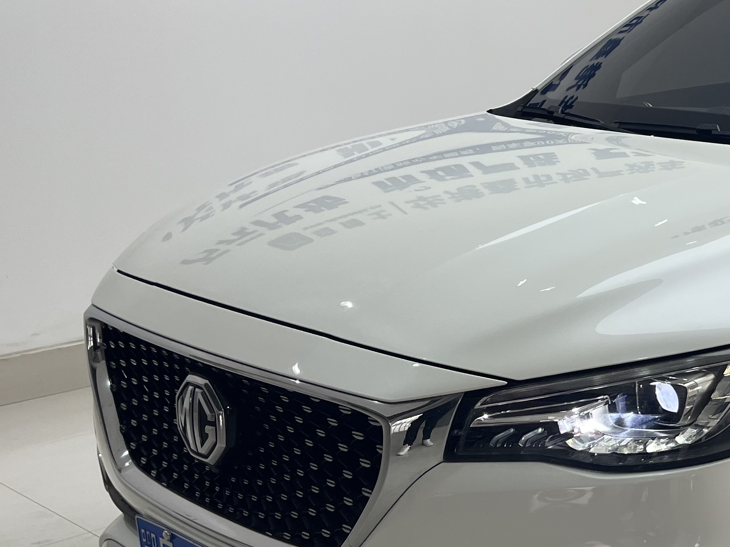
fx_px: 1307
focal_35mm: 62
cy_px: 330
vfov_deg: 23.6
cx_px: 772
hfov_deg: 28.7
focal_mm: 5.1
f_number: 1.6
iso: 50
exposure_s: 1/242
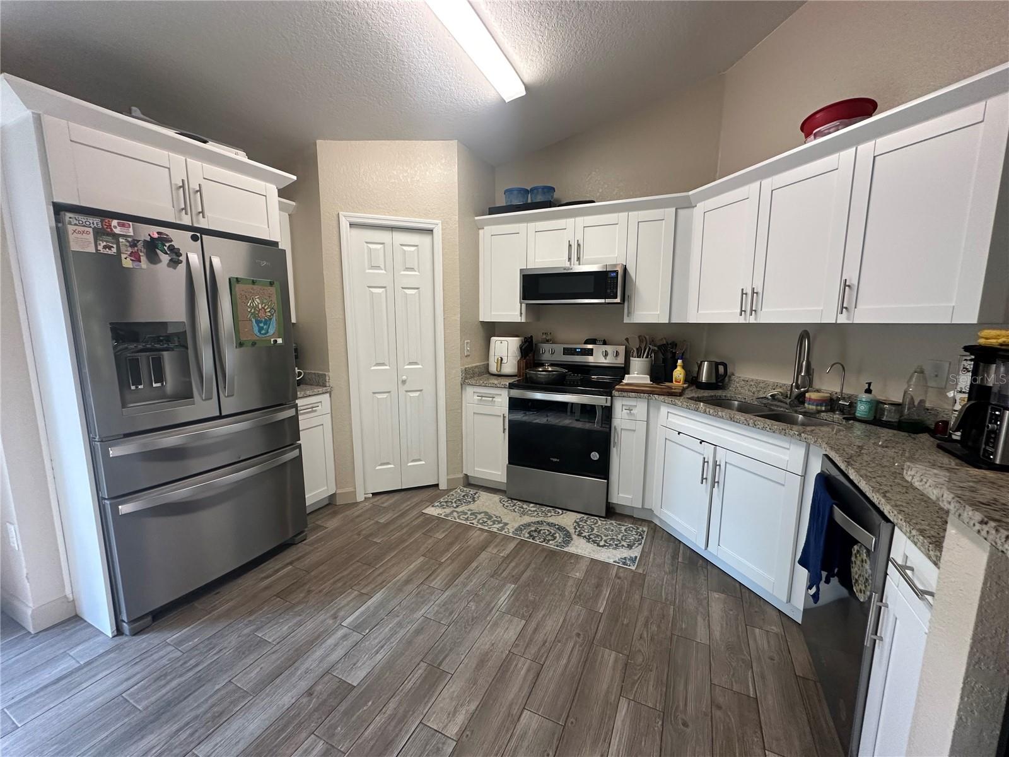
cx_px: 504
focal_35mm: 14
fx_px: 408
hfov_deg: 102.1
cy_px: 378
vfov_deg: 85.7
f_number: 2.2
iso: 200
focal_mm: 2.22
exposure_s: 1/60
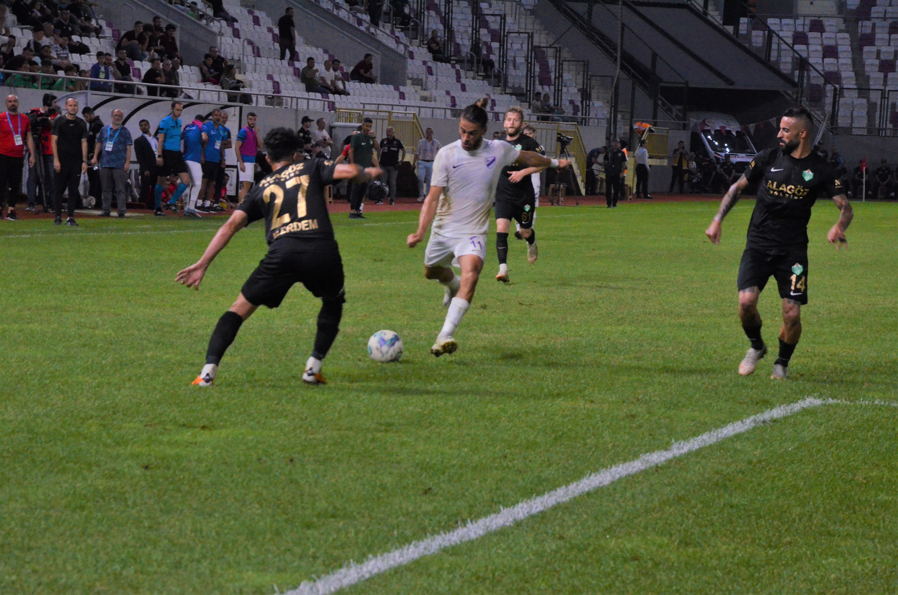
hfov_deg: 14.9
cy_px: 298
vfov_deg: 9.9
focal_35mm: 138
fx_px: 3435
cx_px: 449
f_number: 5.6
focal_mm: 92
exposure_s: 1/200
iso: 2500
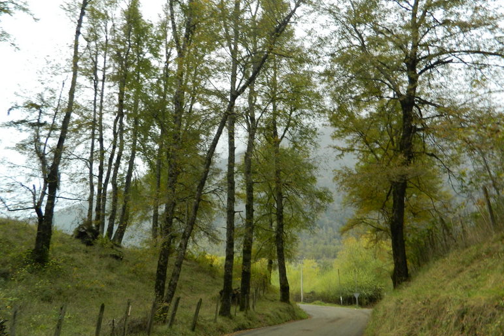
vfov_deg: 47.9
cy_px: 152
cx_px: 261
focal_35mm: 27
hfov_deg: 67.3
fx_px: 378
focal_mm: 4.5
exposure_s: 1/60
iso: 80
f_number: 3.1
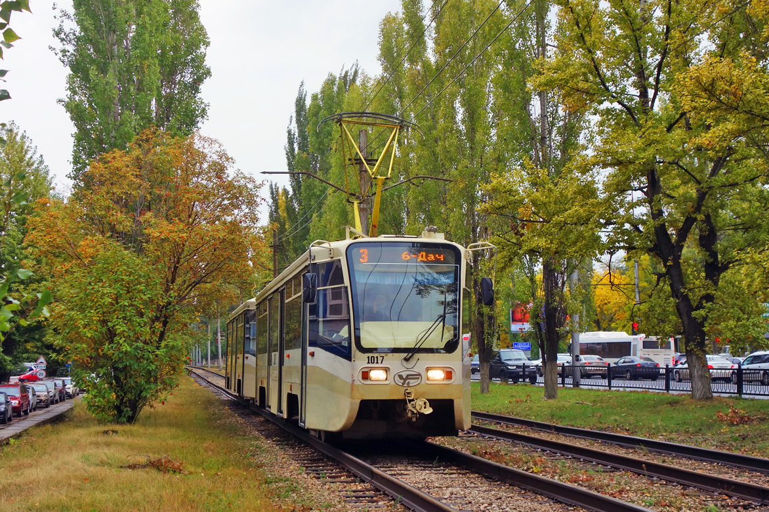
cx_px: 384
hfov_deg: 45.4
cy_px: 260
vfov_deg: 31.2
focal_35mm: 43
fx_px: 918
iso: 125
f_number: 3.5
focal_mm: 15.64
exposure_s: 1/500
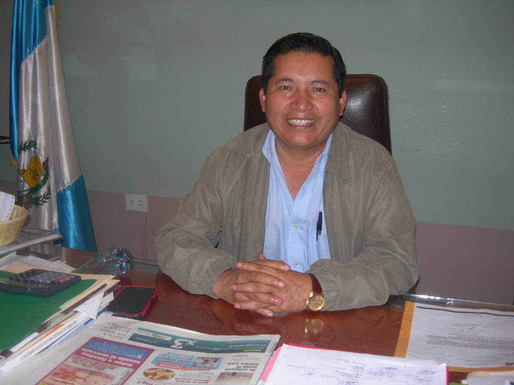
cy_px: 192
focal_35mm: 38
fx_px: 564
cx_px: 257
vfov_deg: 37.7
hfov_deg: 49.0
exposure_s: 1/60.1
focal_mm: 7.8
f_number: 2.8
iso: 50
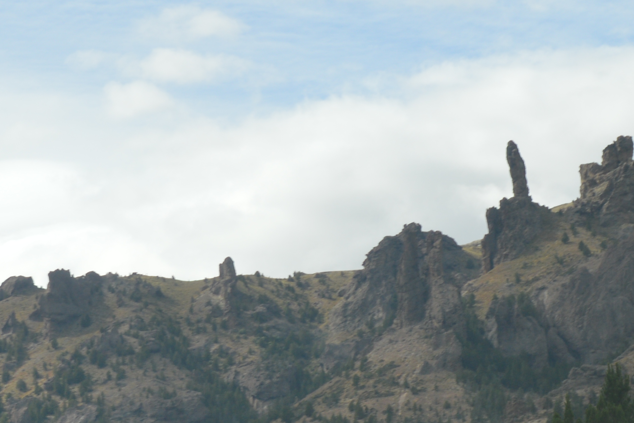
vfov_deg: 10.3
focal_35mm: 133
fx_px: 2334
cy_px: 347
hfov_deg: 15.5
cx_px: 302
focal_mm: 29
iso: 100
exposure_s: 1/200
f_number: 9
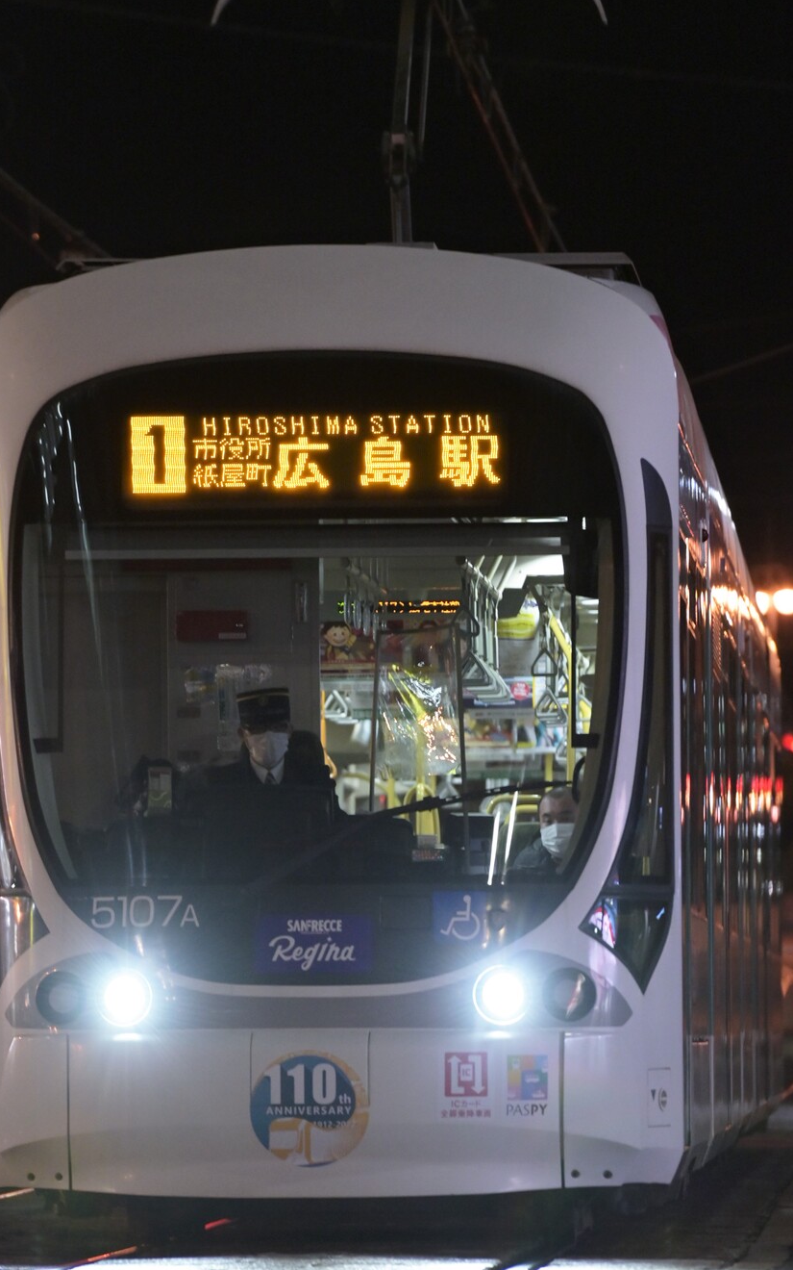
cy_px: 603
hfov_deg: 5.7
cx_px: 347
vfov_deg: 9.1
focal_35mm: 230
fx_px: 7953
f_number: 4
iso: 2000
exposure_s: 1/100
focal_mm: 200
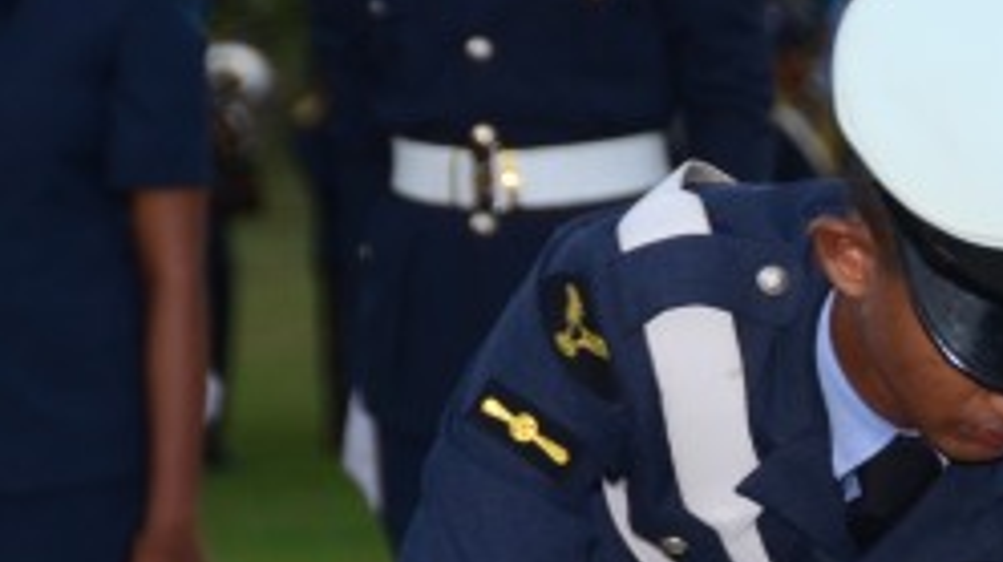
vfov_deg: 3.0
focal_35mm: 398
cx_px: 1072
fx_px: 10583
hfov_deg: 5.4
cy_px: 588
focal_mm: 105
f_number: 5.6
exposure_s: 1/60
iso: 400
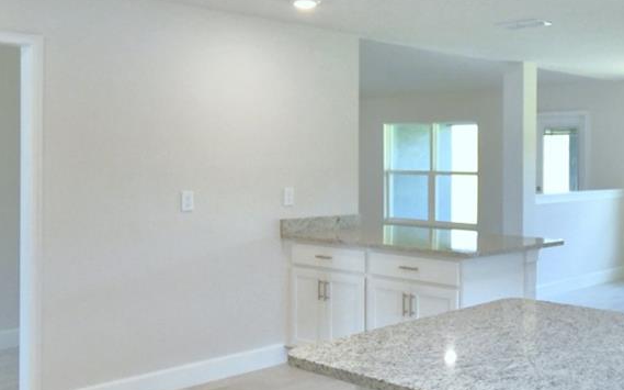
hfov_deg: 45.5
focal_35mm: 43
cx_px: 420
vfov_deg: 29.8
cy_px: 156
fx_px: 731
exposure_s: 1/125
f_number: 4.5
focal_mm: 10
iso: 360
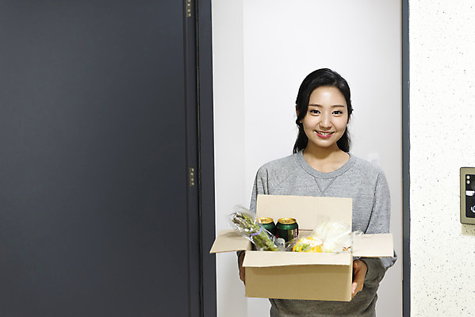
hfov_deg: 28.8
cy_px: 158
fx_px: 924
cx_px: 238
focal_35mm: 70
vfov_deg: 19.5
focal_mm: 70
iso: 800
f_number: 2.8
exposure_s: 1/100
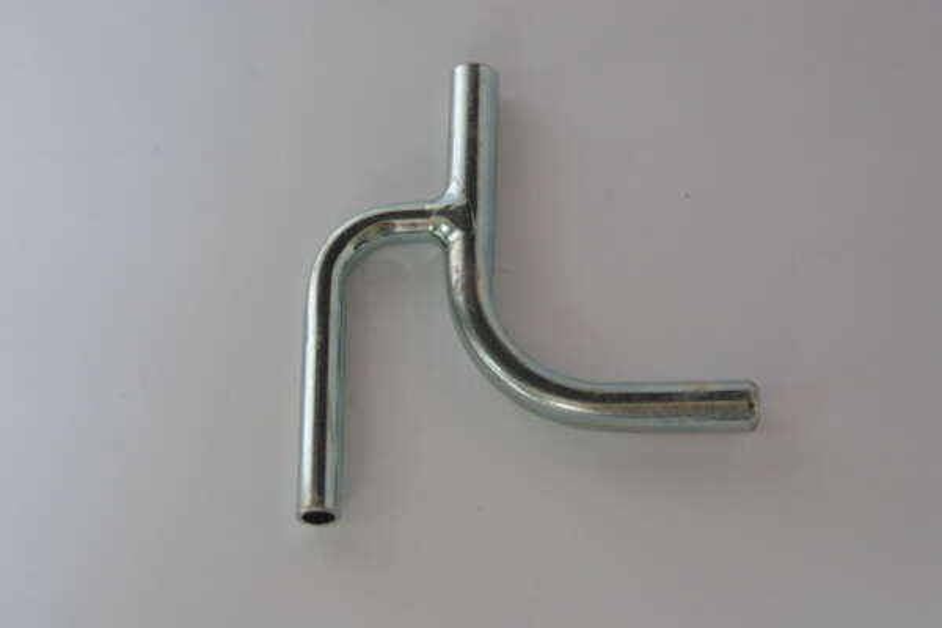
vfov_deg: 11.4
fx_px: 3140
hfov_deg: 17.1
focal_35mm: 120
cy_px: 314
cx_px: 471
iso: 800
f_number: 8
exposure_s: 1/60
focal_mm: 80
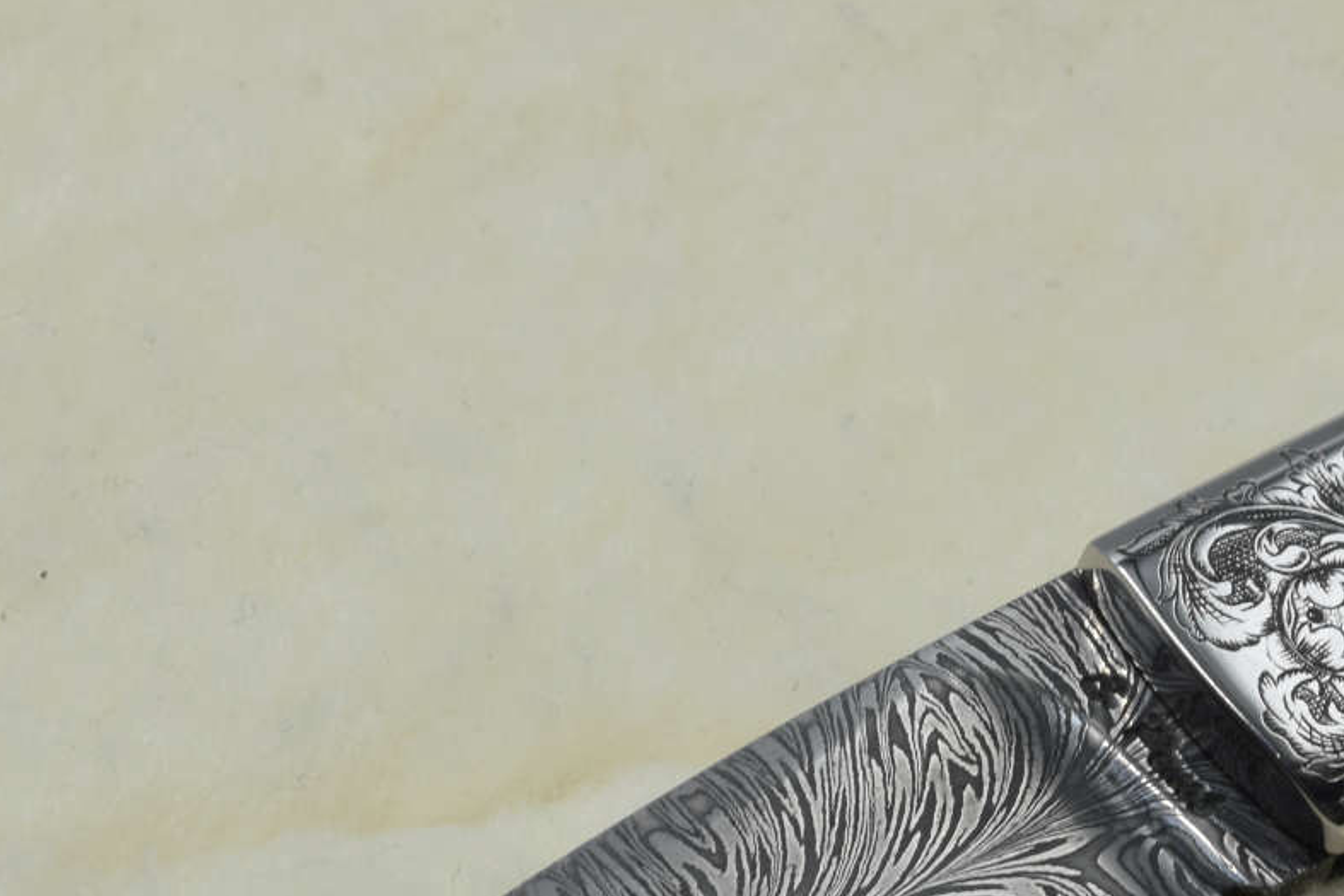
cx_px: 1414
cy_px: 541
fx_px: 14346
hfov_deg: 5.3
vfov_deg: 3.6
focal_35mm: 384
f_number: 16
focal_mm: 105
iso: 100
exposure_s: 1/40
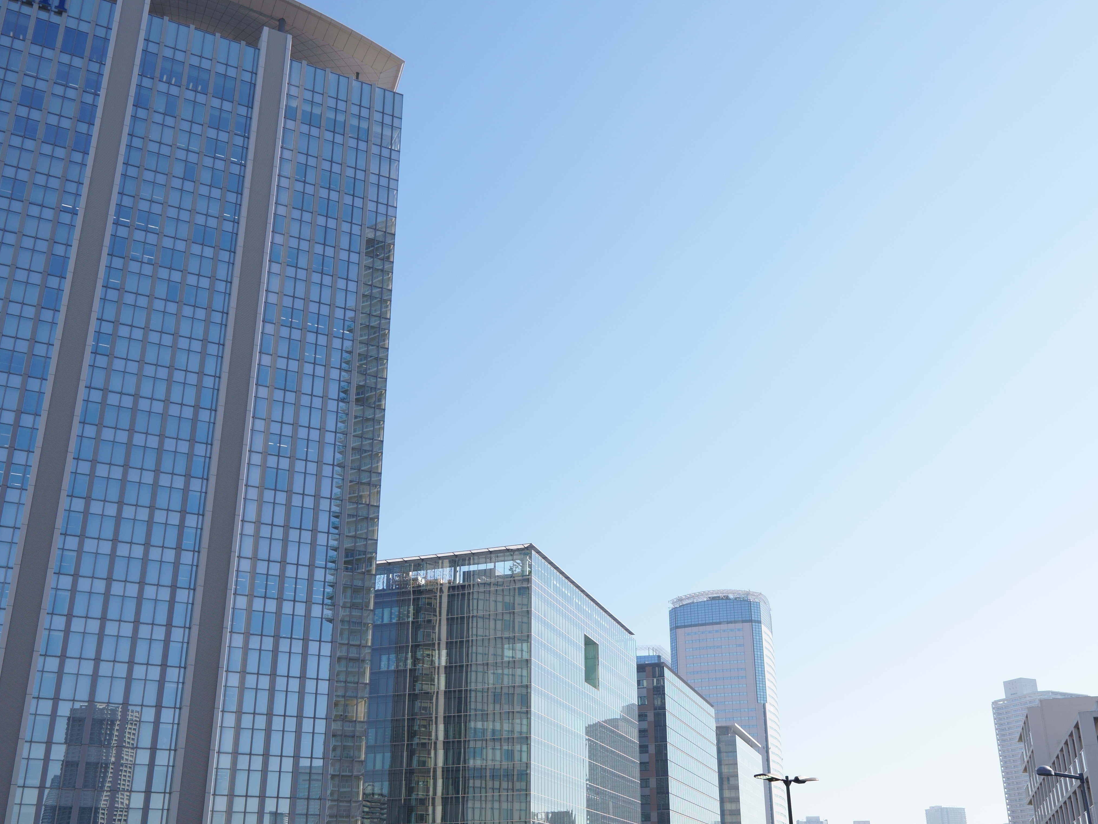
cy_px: 478
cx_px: 572
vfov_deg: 41.7
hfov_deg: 53.9
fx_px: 1078
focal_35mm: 34
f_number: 5.6
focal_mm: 16
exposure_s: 1/320
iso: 100
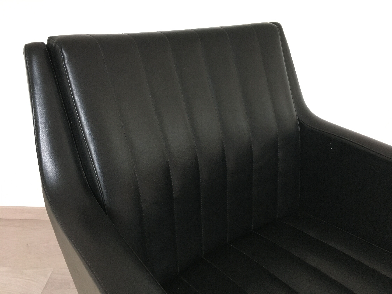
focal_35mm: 29
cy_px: 147
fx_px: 328
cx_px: 196
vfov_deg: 48.2
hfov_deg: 61.7
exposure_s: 1/33
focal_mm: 4.15
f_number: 2.2
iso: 200
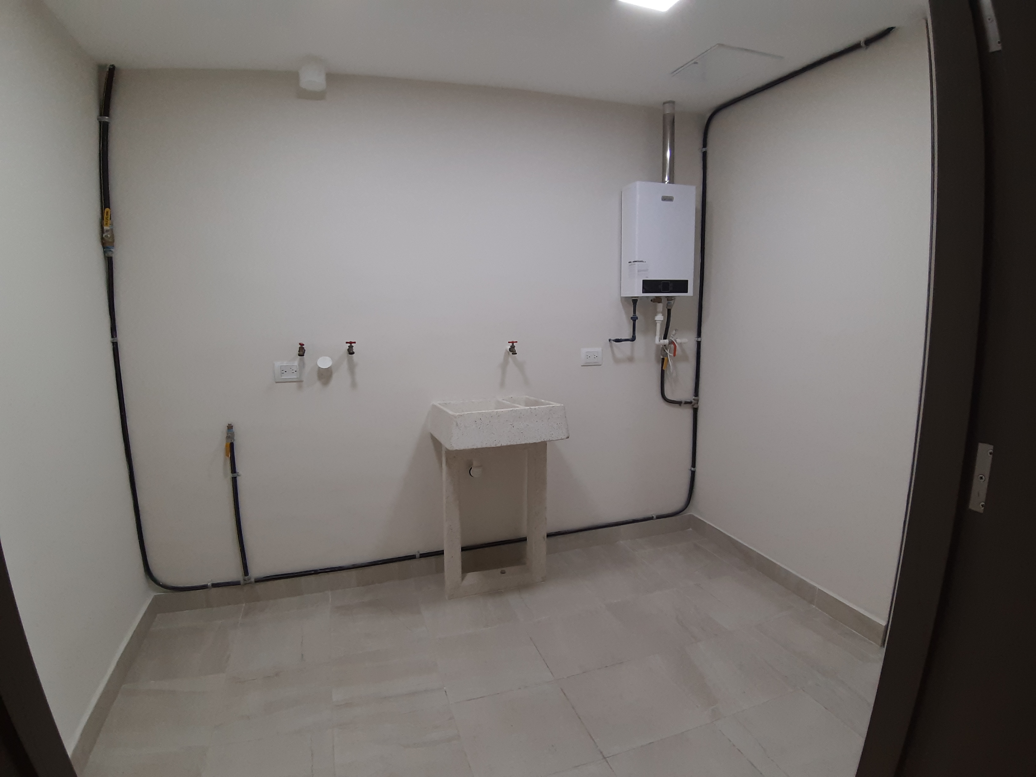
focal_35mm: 18
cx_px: 518
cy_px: 388
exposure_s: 1/50
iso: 80
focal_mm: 1.87
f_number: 2.4
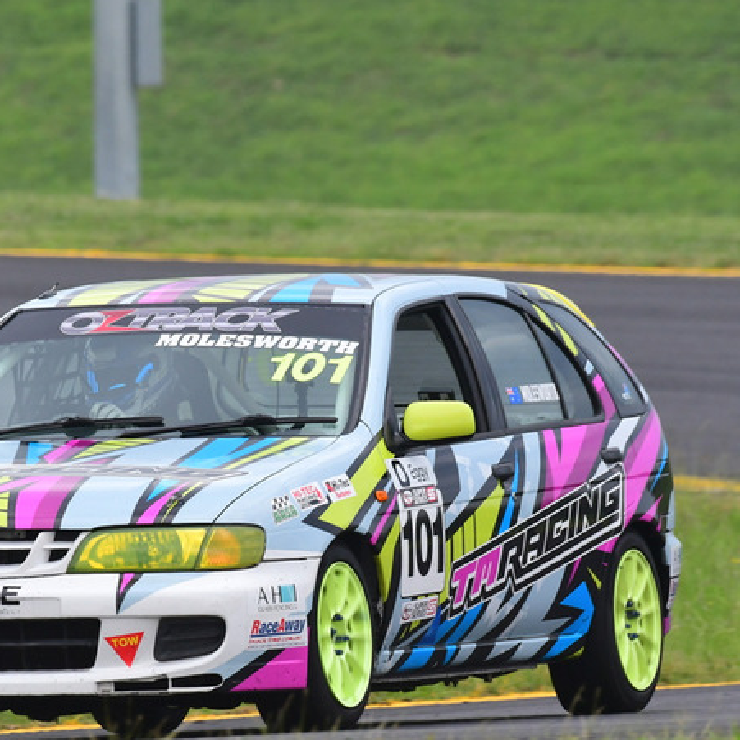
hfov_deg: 1.8
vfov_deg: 1.8
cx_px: 215
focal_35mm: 950
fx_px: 22976
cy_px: 369
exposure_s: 1/640
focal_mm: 420
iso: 1000
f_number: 10
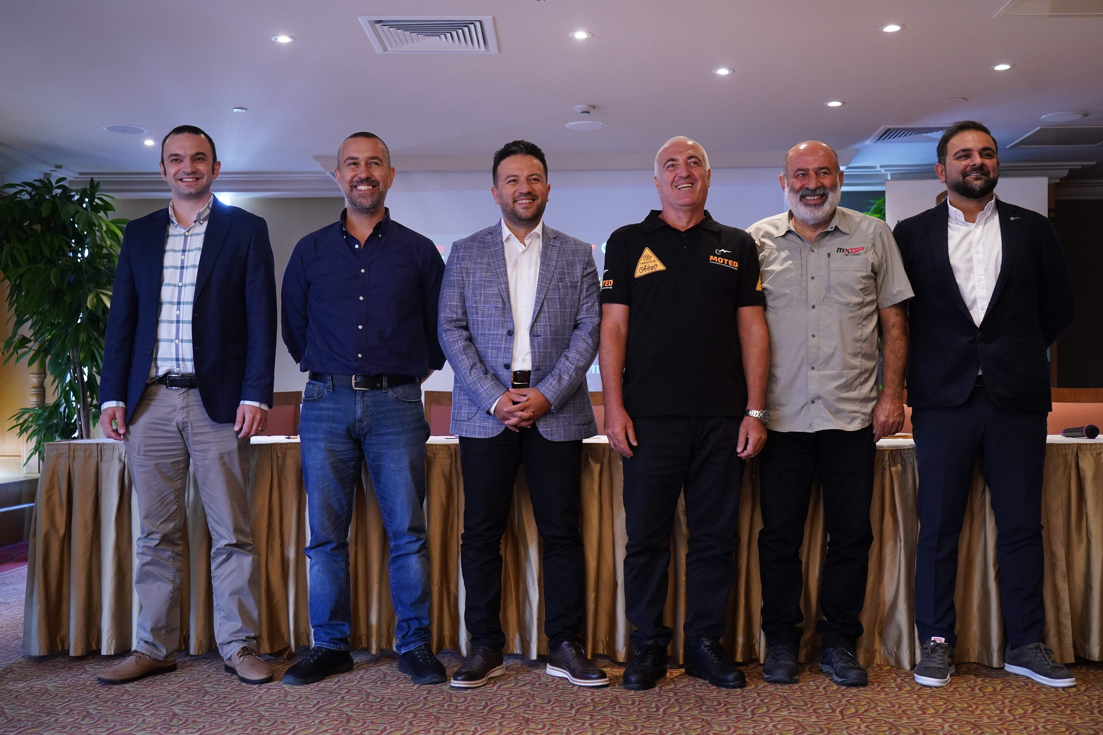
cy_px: 368
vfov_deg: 35.1
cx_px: 552
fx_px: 1164
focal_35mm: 38
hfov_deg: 50.7
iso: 2500
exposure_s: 1/100
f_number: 4
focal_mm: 38
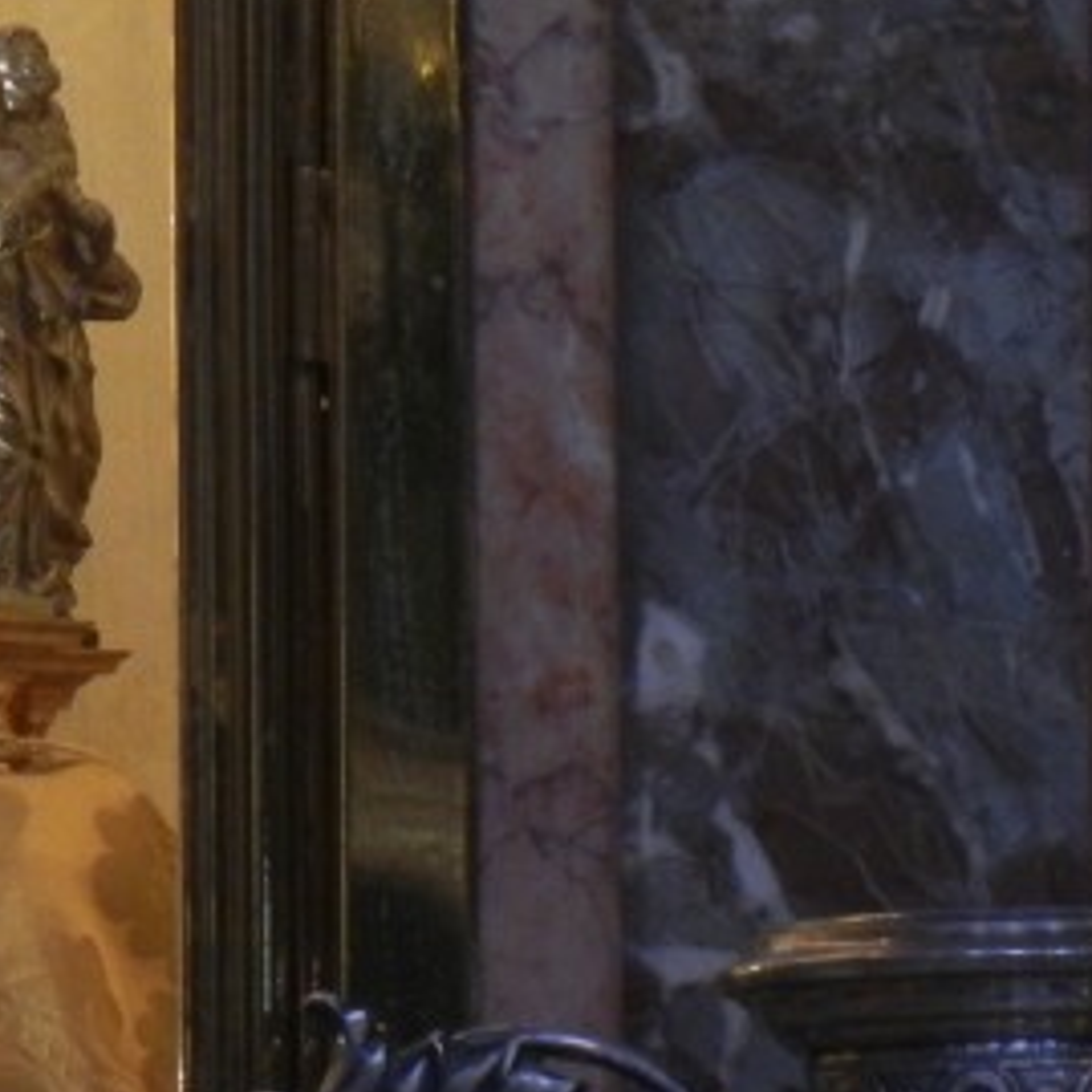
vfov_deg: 4.5
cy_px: 166
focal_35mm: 390
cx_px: -373
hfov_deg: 4.5
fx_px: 13919
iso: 400
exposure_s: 1/8.4
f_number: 4.6
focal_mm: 20.9
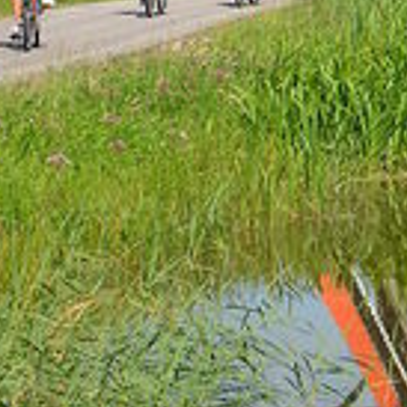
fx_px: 3711
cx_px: 474
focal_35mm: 279
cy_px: -39
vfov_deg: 6.3
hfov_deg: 6.2
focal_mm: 50
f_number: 9
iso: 100
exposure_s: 1/320
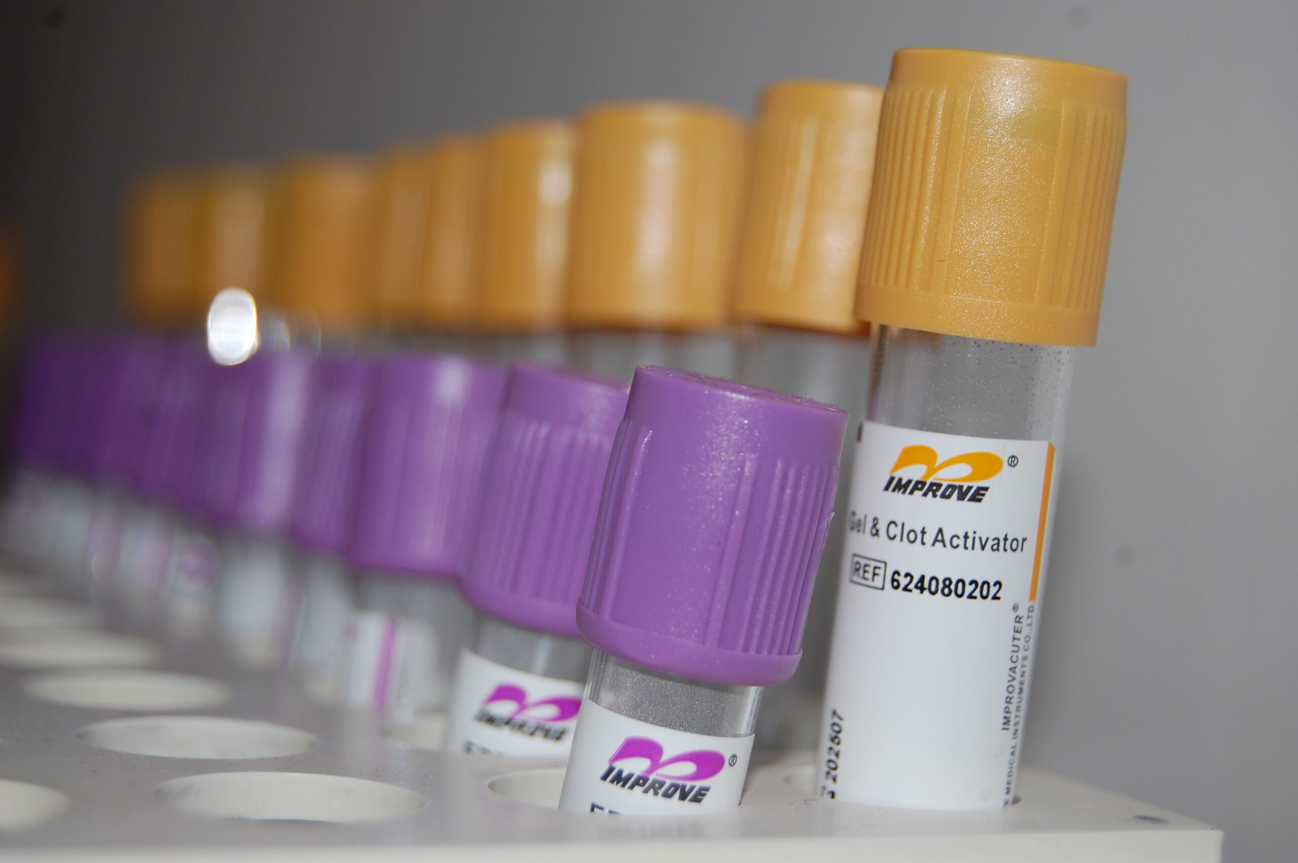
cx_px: 649
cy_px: 432
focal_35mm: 69
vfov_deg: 19.7
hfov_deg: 29.3
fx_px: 2486
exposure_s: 1/125
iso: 200
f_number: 5.6
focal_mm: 46
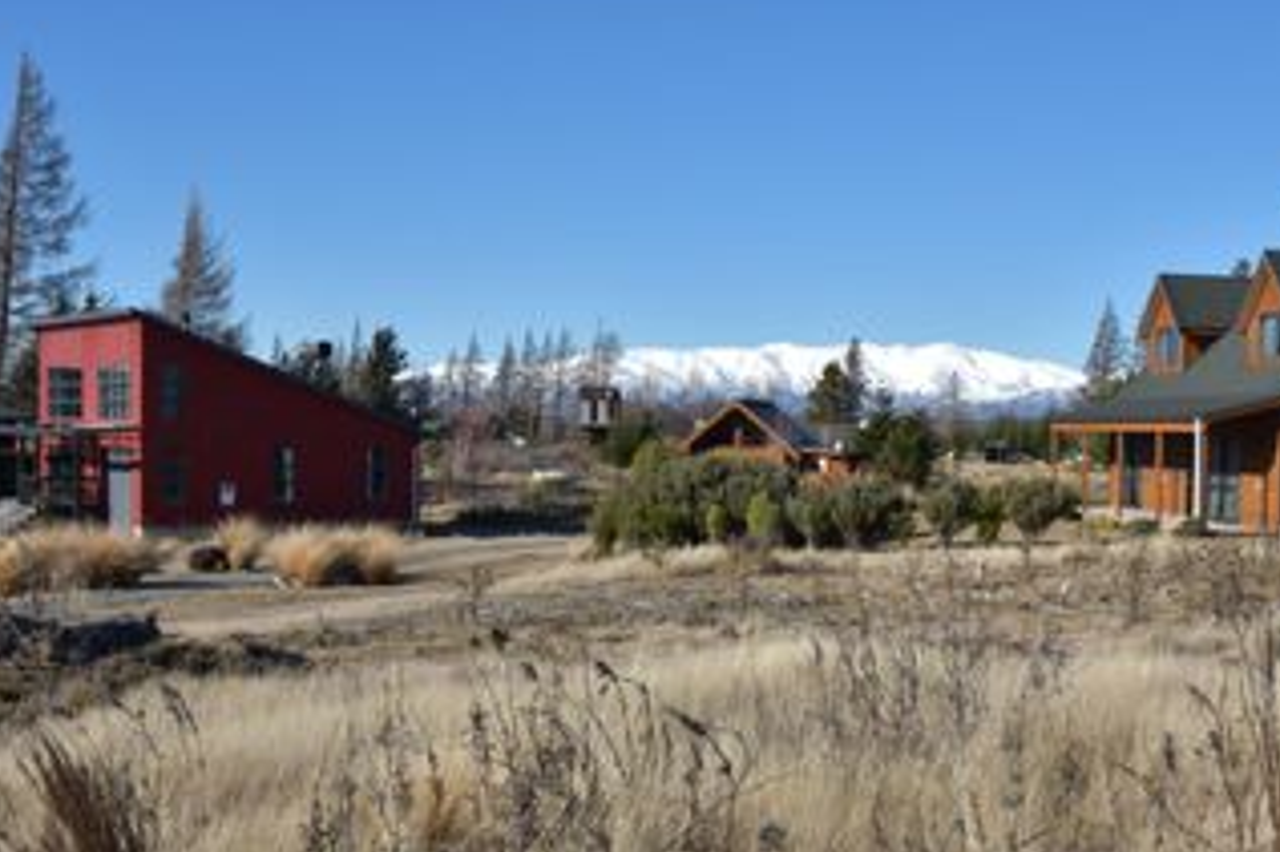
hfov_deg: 41.8
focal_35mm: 47
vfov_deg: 28.7
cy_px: 523
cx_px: 804
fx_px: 1661
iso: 200
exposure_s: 1/2000
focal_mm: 21
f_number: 4.5
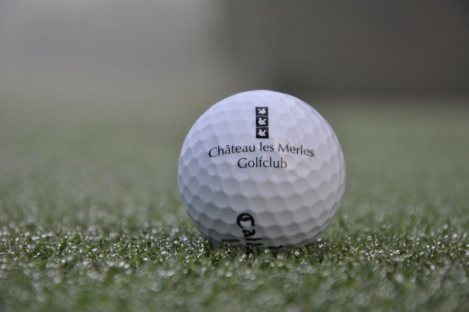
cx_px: 234
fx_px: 2049
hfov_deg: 13.1
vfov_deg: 8.7
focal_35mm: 158
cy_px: 156
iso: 200
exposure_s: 1/125
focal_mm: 105
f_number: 8
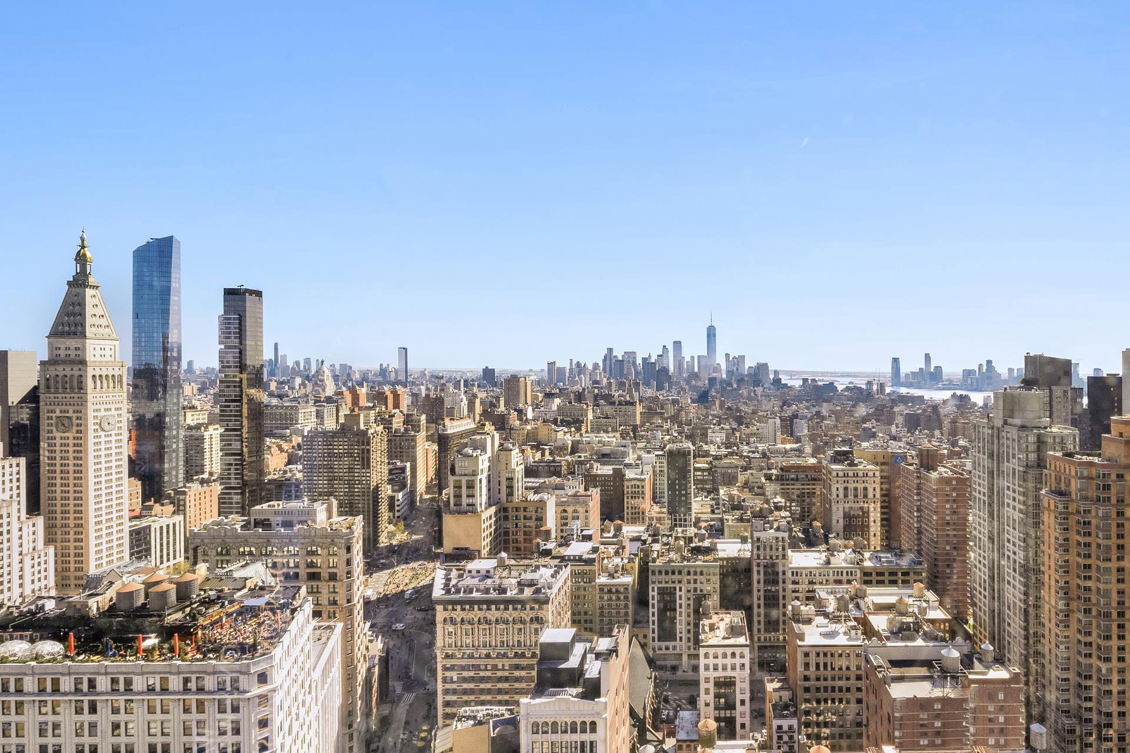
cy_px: 376
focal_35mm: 12
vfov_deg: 90.0
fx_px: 377
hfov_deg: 112.6
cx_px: 565
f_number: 16
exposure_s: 1/320
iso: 2000
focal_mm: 12
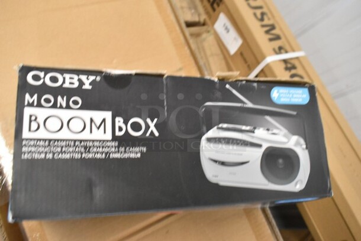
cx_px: 180
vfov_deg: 41.8
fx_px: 316
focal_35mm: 32
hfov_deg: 59.4
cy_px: 120
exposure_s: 1/125
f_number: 5.6
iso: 4000
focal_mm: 21
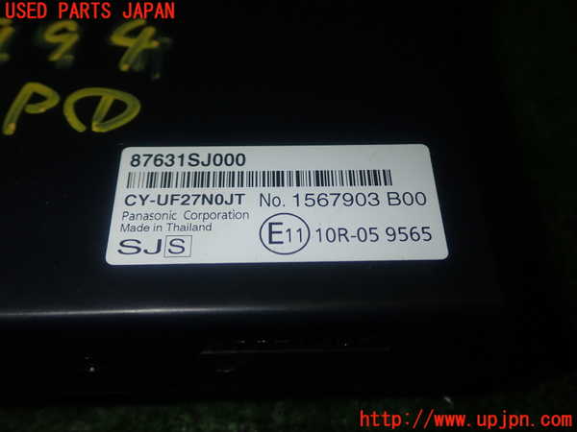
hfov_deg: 45.8
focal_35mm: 41
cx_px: 288
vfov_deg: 35.1
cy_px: 216
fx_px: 683
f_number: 8
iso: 200
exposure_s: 1/40
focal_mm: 7.31
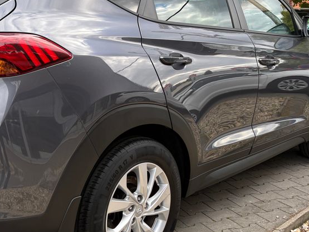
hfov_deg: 39.0
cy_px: 113
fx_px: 428
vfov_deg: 30.3
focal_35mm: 48
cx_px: 94
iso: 50
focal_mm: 5.96
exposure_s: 1/444
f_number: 1.6
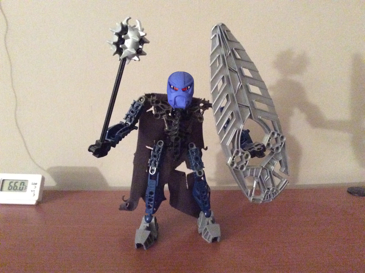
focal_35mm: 32
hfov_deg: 56.9
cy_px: 136
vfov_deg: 44.1
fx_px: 337
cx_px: 182
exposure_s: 1/15
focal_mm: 3.3
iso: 800
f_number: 2.4
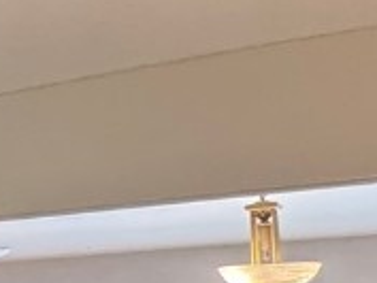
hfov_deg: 13.0
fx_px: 883
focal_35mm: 81
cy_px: 328
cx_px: -645
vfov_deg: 17.5
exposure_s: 1/60
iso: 250
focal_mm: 2.22
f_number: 2.2
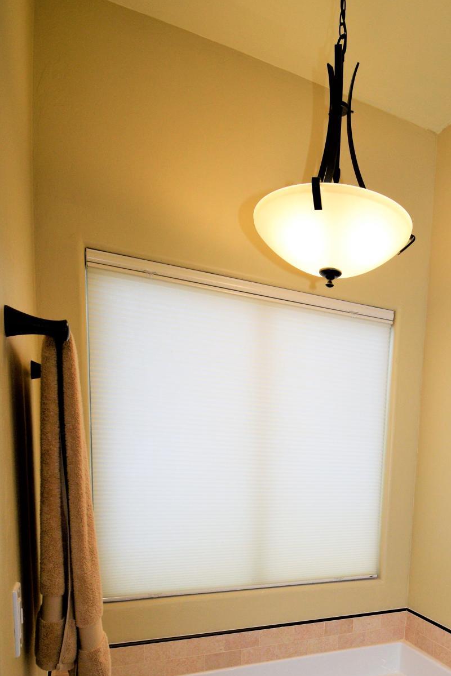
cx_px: 339
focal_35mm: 25
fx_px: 470
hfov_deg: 49.2
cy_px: 525
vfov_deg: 66.0
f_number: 5.6
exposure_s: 1/125
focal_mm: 10
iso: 560
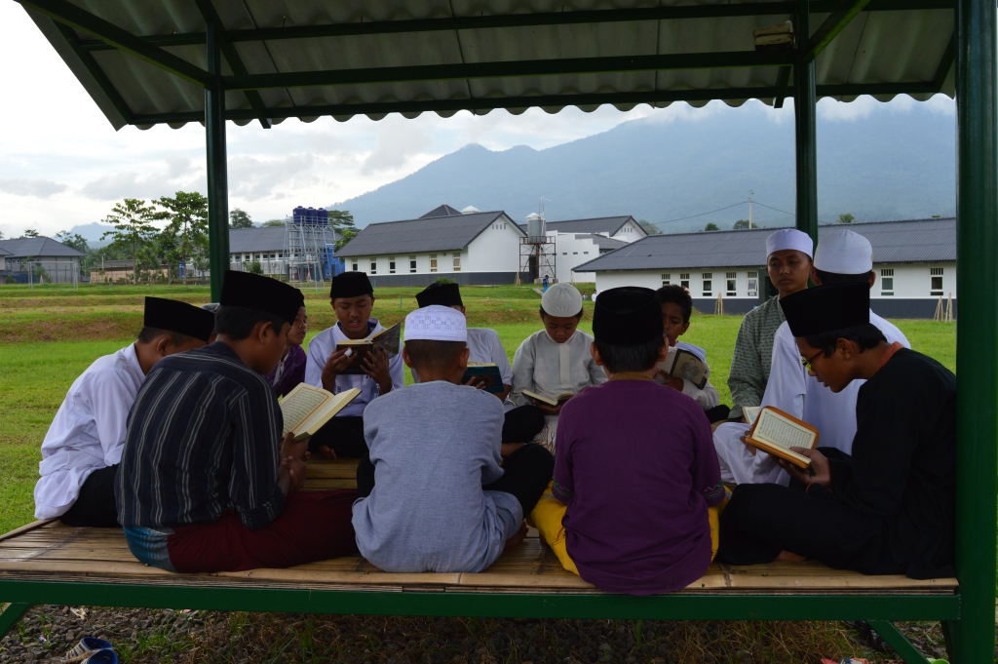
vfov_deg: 36.8
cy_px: 332
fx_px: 997
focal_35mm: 36
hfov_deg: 53.2
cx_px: 499
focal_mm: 24
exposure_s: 1/160
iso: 400
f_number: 9
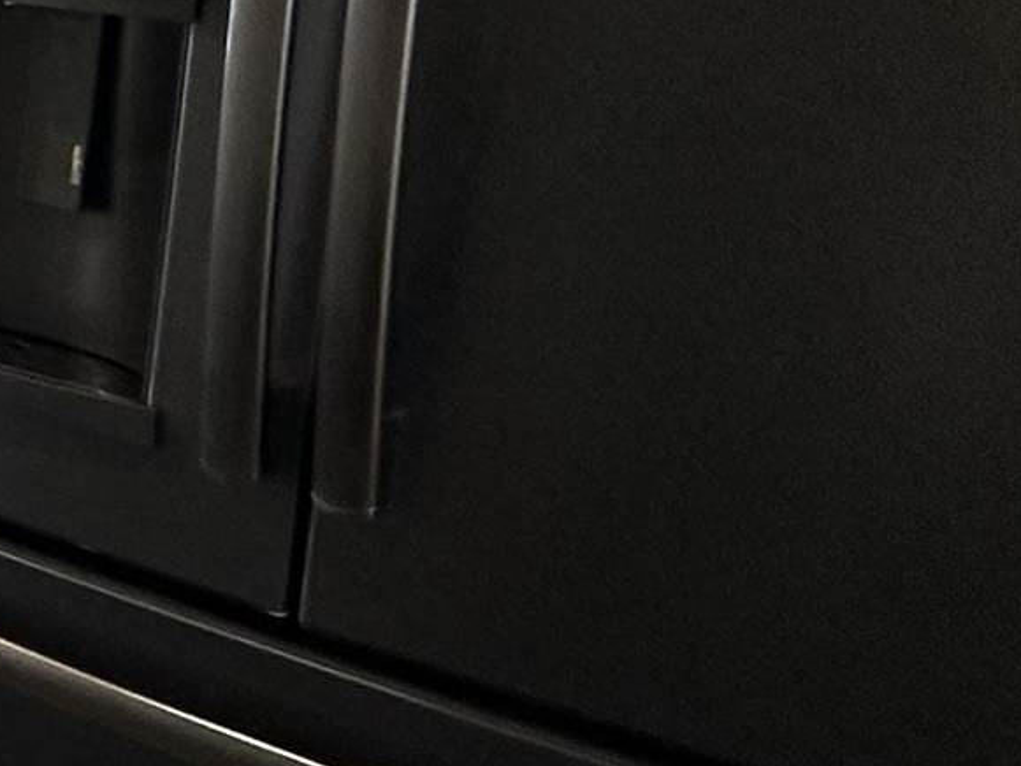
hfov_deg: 15.1
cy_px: 51
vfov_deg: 19.5
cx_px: -1432
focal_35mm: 74
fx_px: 2183
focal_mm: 2.22
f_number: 2.2
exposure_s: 1/60
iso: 160
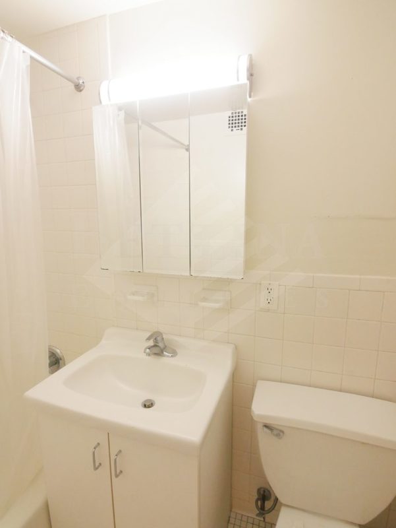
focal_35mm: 18
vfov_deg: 87.7
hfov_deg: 71.7
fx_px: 274
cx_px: 198
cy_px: 264
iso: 1250
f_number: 6.3
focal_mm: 9
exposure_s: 1/60
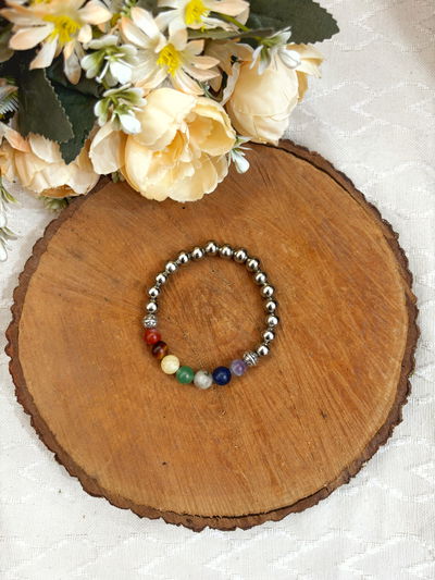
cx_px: 218
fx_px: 435
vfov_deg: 67.3
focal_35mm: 26
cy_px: 290
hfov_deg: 53.1
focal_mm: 5.96
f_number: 1.6
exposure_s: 1/100
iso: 125
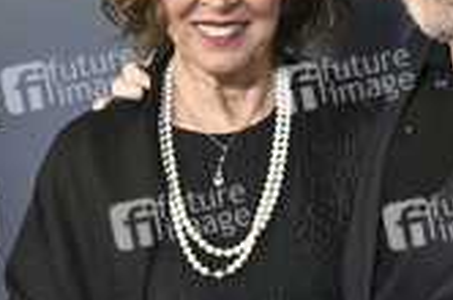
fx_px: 1708
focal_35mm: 136
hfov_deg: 15.0
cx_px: 381
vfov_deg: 10.0
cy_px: 150
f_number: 5.6
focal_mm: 50
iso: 2500
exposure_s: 1/320
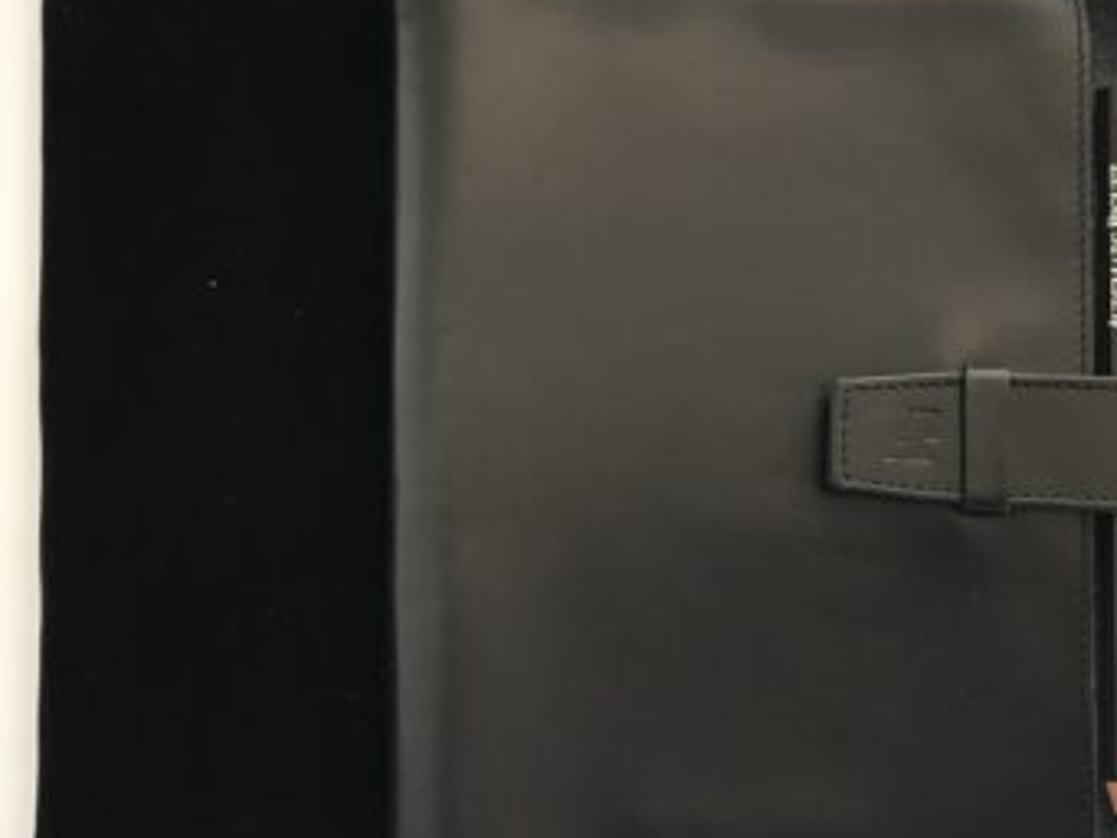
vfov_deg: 35.1
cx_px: 563
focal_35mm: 41
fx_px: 1323
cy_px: 463
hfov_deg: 45.8
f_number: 1.8
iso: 64
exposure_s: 1/17
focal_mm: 3.99
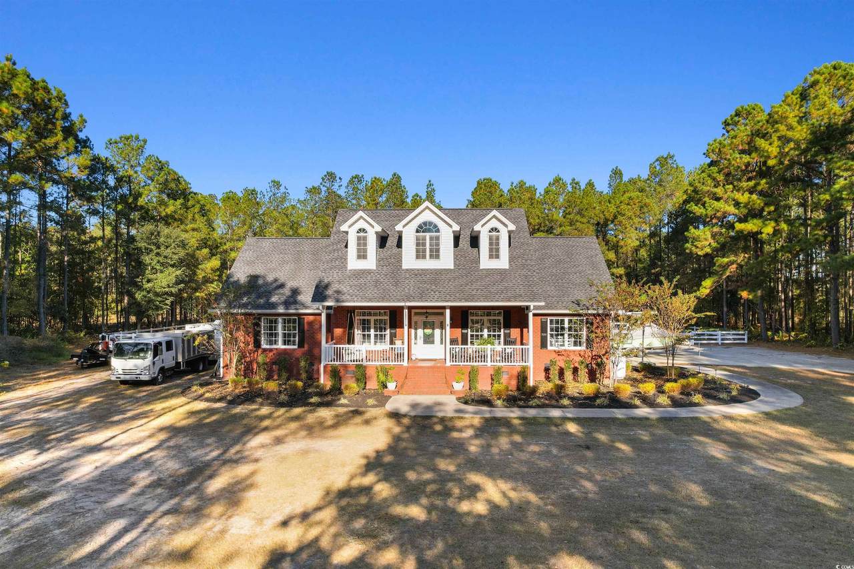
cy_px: 284
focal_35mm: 22
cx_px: 427
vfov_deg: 57.2
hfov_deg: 78.6
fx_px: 522
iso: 100
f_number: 2.8
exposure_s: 1/240
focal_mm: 8.38
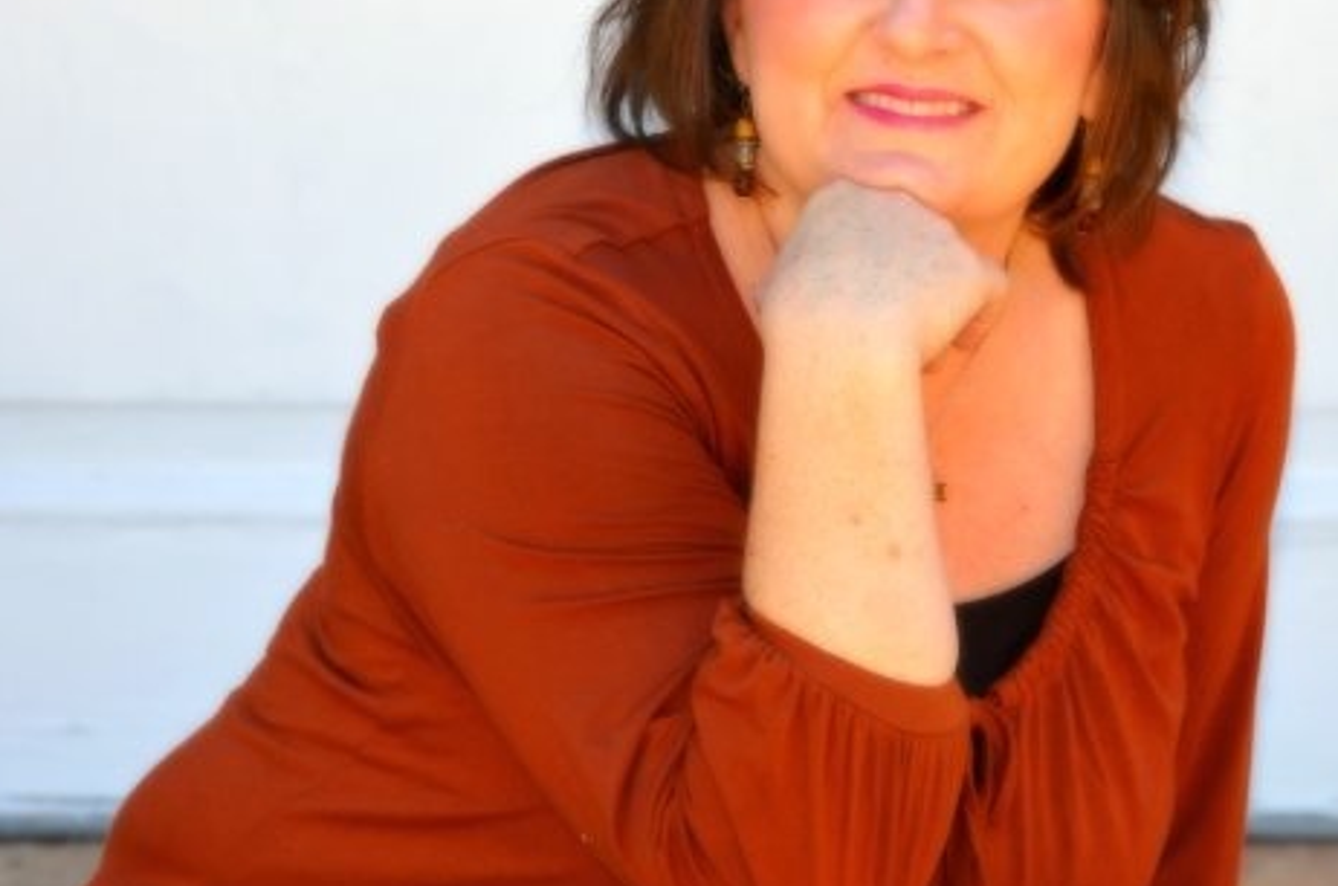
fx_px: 10121
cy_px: 375
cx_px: 947
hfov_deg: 7.6
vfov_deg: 5.0
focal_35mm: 273
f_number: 6.3
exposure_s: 1/160
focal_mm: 105
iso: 250
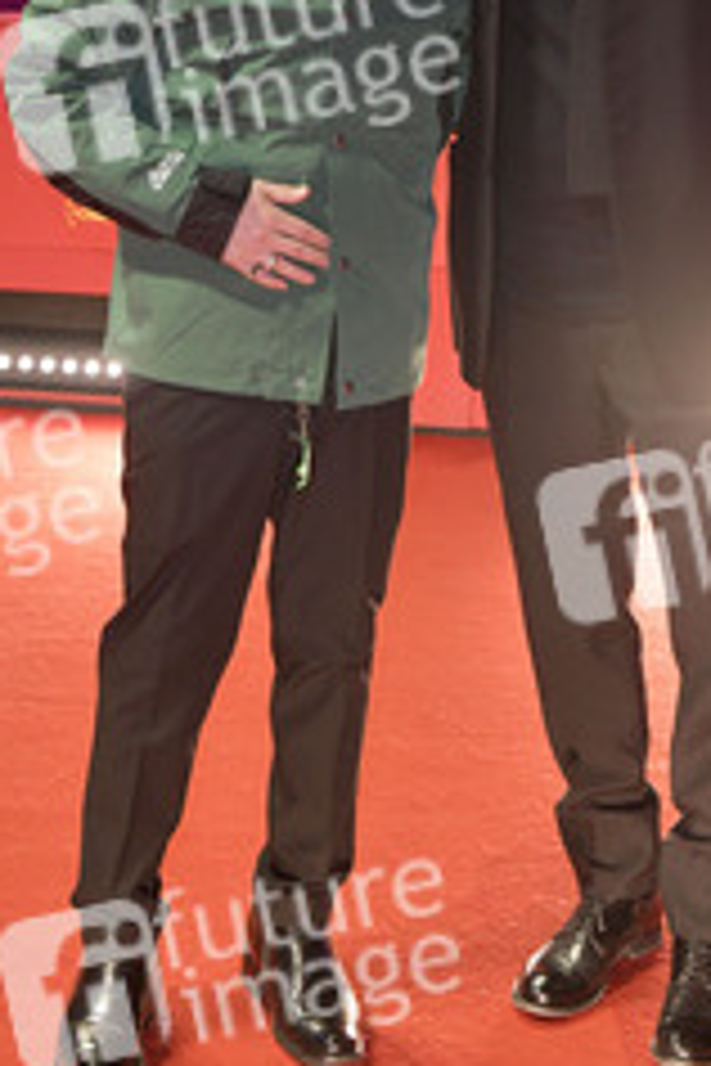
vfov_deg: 26.4
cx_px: 360
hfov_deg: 17.9
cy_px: 292
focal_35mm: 76
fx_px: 2251
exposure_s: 1/250
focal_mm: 45
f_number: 6.3
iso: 2000
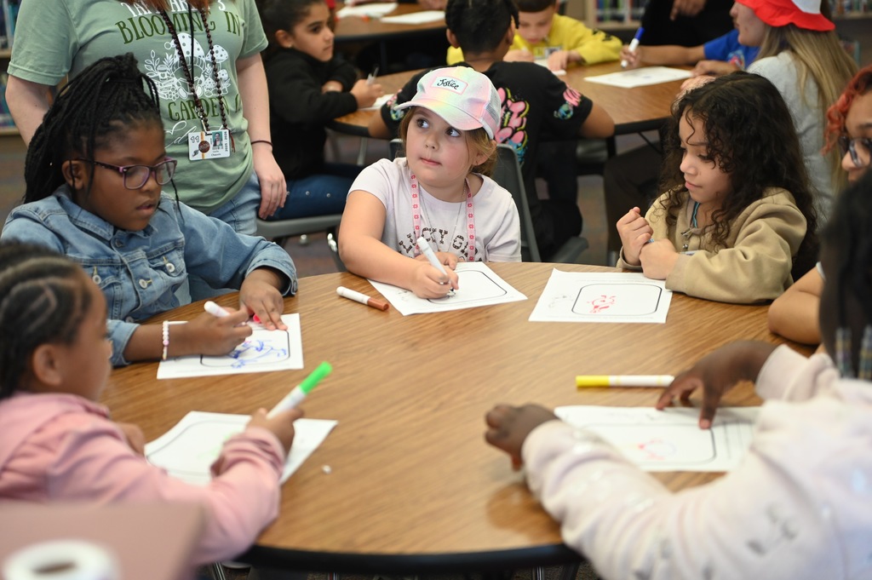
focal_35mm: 70
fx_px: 1694
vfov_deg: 19.4
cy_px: 290
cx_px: 436
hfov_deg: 28.9
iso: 1600
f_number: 2.8
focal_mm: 70
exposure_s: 1/320
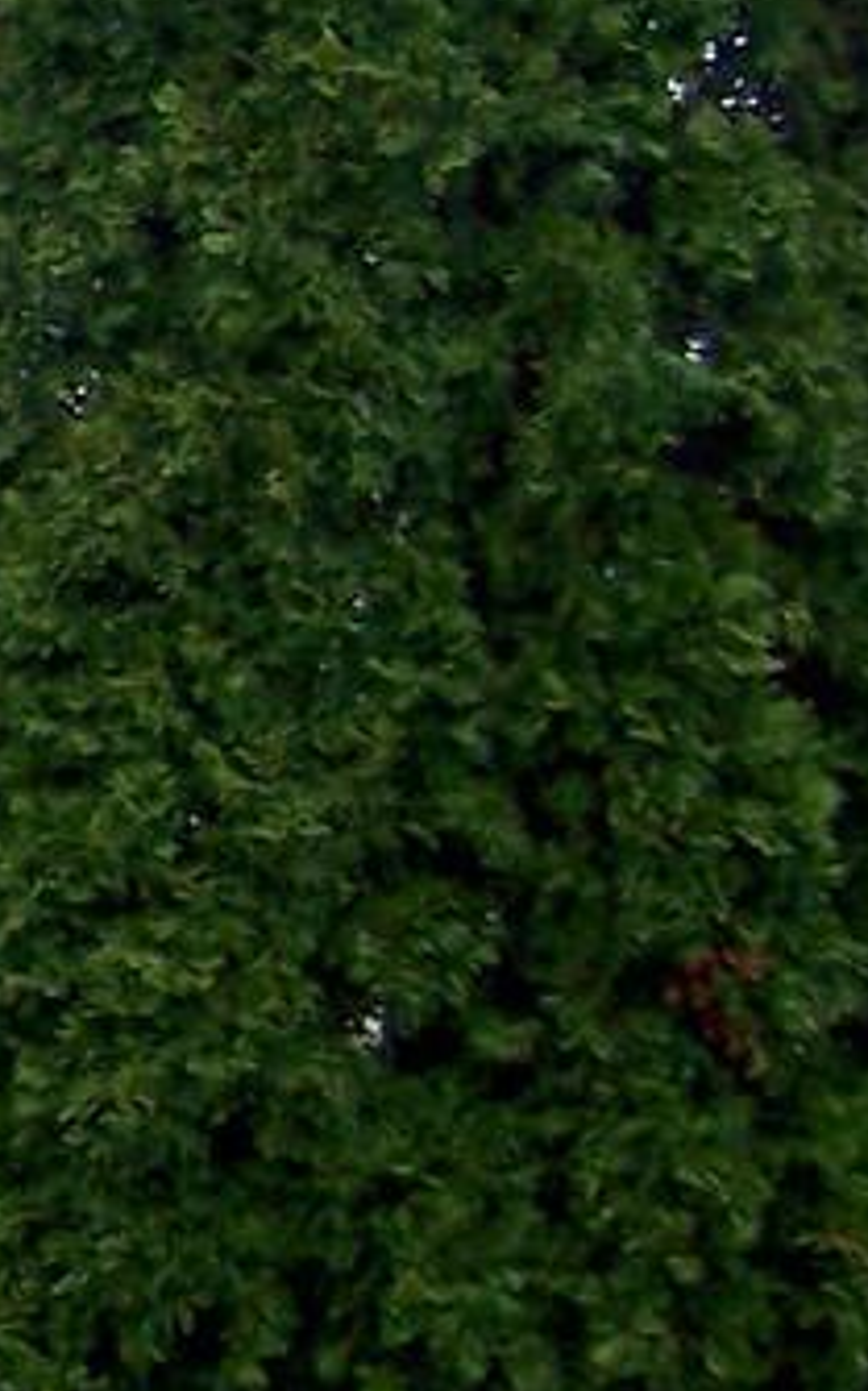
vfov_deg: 8.7
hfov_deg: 4.8
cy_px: 498
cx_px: -2837
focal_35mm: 240
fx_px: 9096
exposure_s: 1/100
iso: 64
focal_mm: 6.75
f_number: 2.8
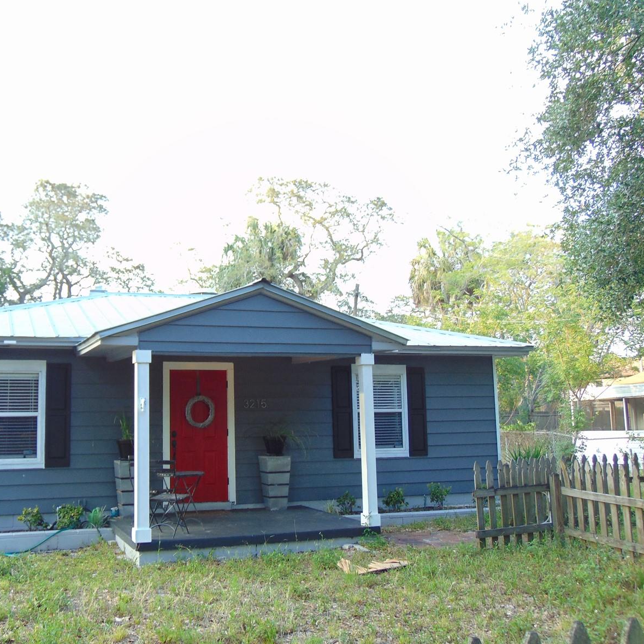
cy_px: 325
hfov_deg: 45.5
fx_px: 758
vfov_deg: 46.0
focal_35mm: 36
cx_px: 230
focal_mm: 5.4
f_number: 3.1
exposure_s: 1/30
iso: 80
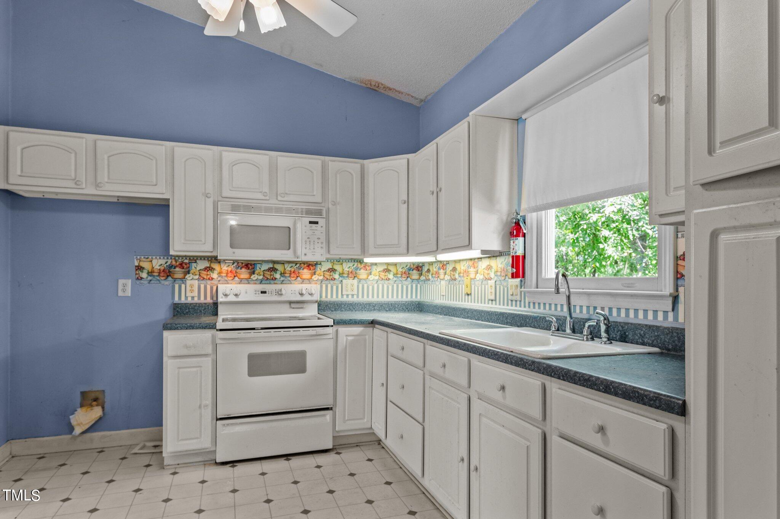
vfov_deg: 61.8
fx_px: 433
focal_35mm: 20
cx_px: 390
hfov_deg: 84.0
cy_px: 260
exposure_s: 1/4
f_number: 6.3
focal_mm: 20
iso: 400
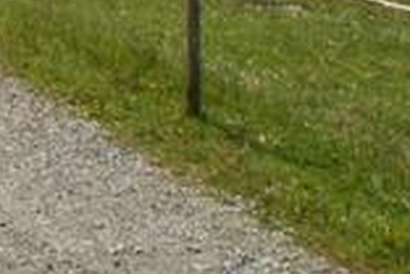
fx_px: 1697
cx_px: -281
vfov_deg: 8.8
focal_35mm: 149
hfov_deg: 12.8
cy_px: -232
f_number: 7.1
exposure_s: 1/200
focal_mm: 5.86
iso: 50
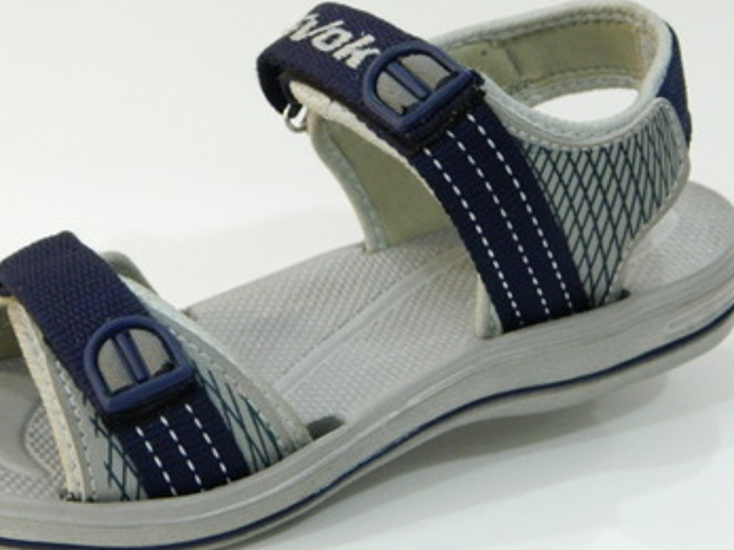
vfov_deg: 14.6
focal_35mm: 101
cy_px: 257
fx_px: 2141
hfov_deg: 19.4
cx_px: 273
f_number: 4
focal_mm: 12.6
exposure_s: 1/10
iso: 400
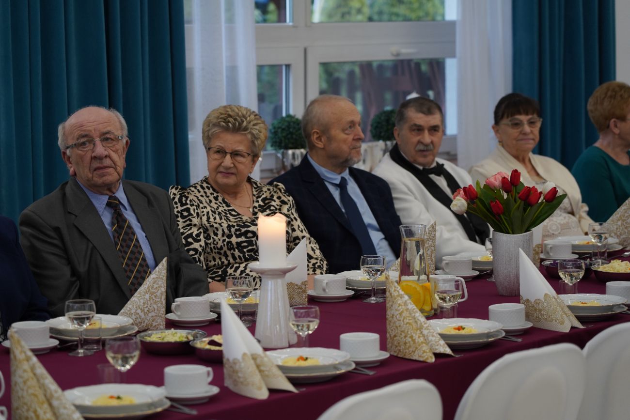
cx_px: 315
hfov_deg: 19.5
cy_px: 210
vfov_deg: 13.0
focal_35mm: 105
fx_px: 1838
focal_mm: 105
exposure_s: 1/125
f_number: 4
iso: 1000
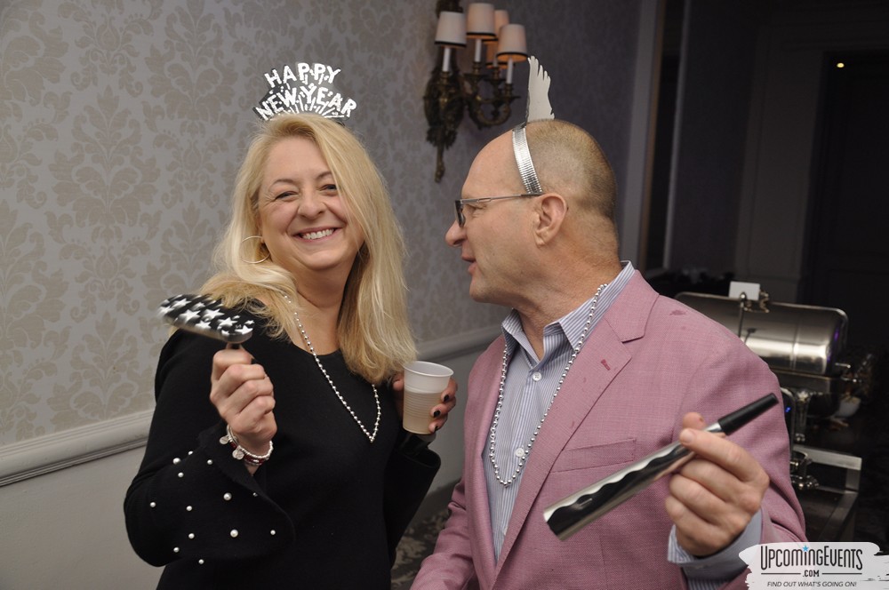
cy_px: 295
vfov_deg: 31.8
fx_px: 1036
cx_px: 444
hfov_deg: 46.5
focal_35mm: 42
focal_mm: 28
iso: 400
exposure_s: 1/60
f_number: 5
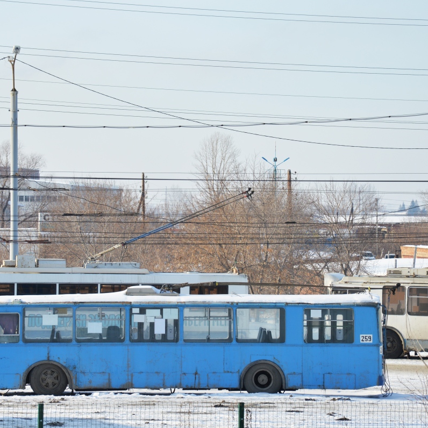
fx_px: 2821
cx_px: 175
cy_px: 214
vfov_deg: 8.7
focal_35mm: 202
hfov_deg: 8.7
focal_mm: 105
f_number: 7.1
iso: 100
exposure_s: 1/250
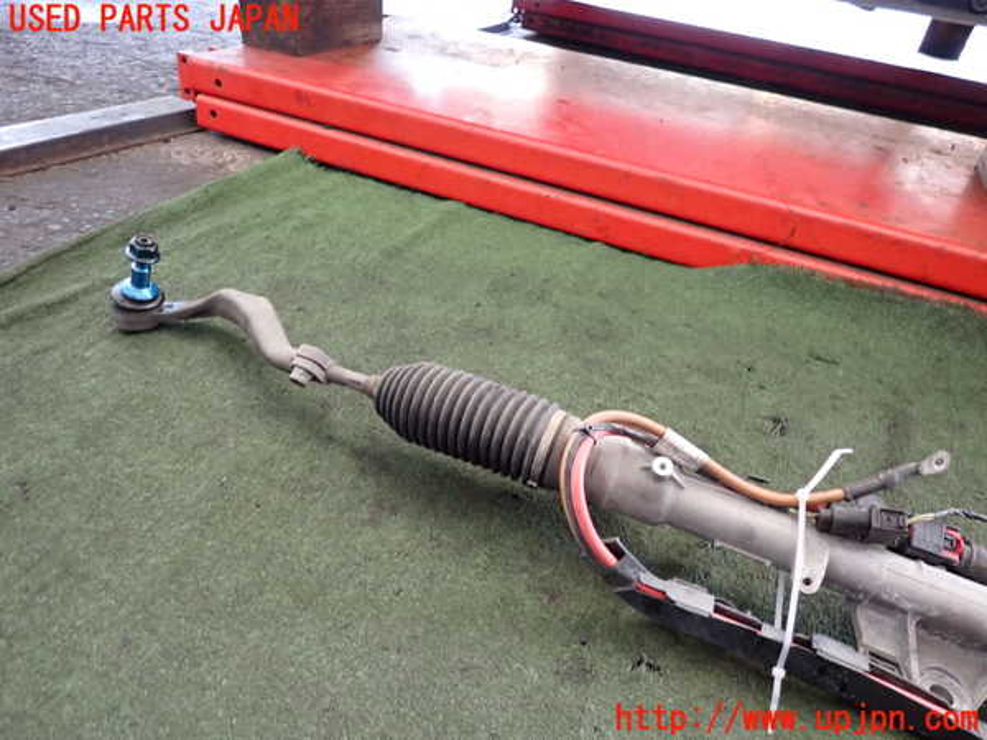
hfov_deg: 69.4
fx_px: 713
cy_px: 370
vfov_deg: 54.9
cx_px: 494
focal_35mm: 25
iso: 400
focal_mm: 4.5
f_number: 2
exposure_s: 1/30
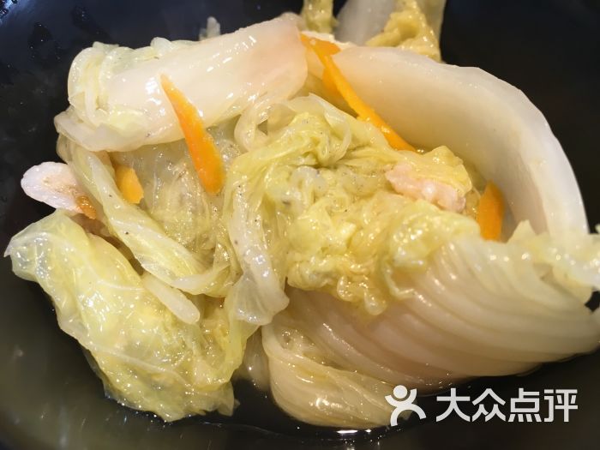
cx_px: 300
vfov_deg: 48.2
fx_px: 503
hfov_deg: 61.7
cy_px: 225
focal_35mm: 29
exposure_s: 1/33
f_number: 2.2
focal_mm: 4.15
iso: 64
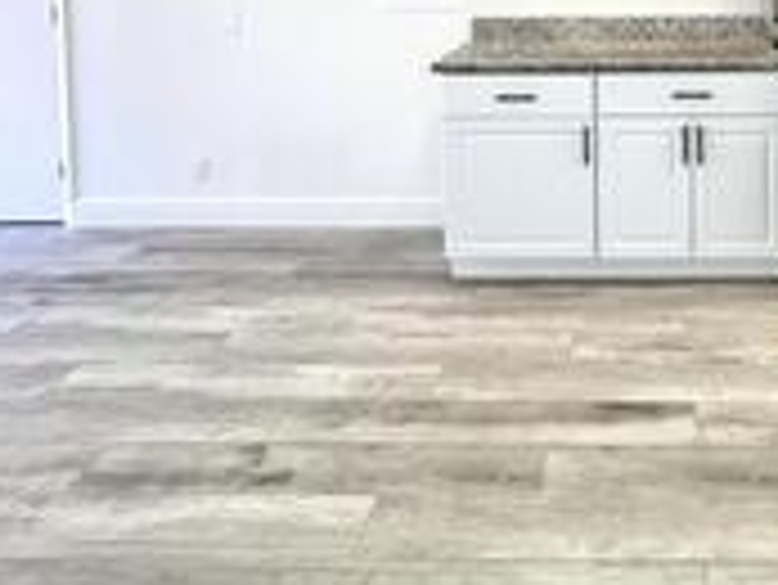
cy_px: -32
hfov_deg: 54.4
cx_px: 657
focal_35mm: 30
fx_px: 675
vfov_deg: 39.7
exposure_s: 1/120
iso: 125
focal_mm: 1.57
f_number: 1.8
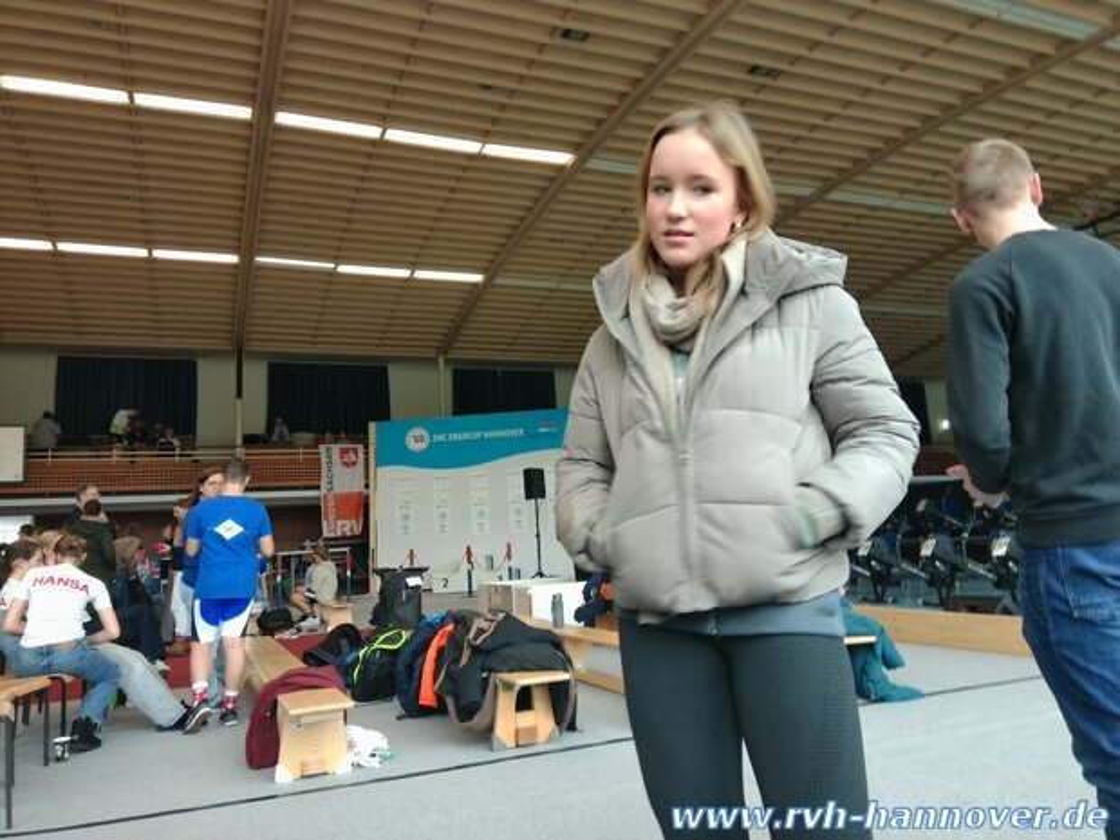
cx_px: 560
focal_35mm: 26
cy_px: 420
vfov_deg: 53.1
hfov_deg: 67.3
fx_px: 841
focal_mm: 3
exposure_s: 1/33
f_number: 2
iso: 292
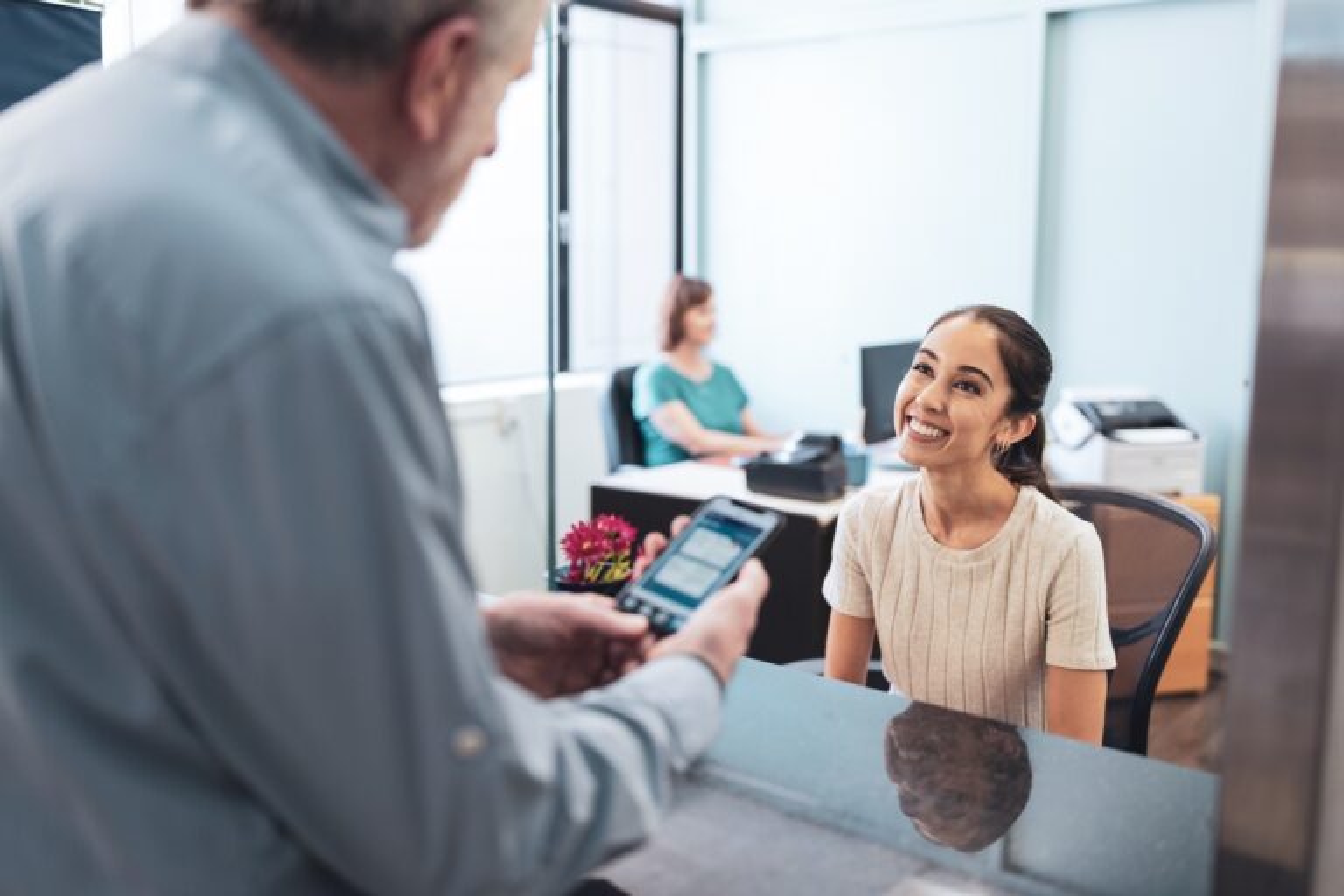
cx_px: 672
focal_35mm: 35
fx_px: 1307
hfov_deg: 54.4
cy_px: 448
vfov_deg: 37.9
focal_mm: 35
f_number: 1.6
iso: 640
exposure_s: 1/400
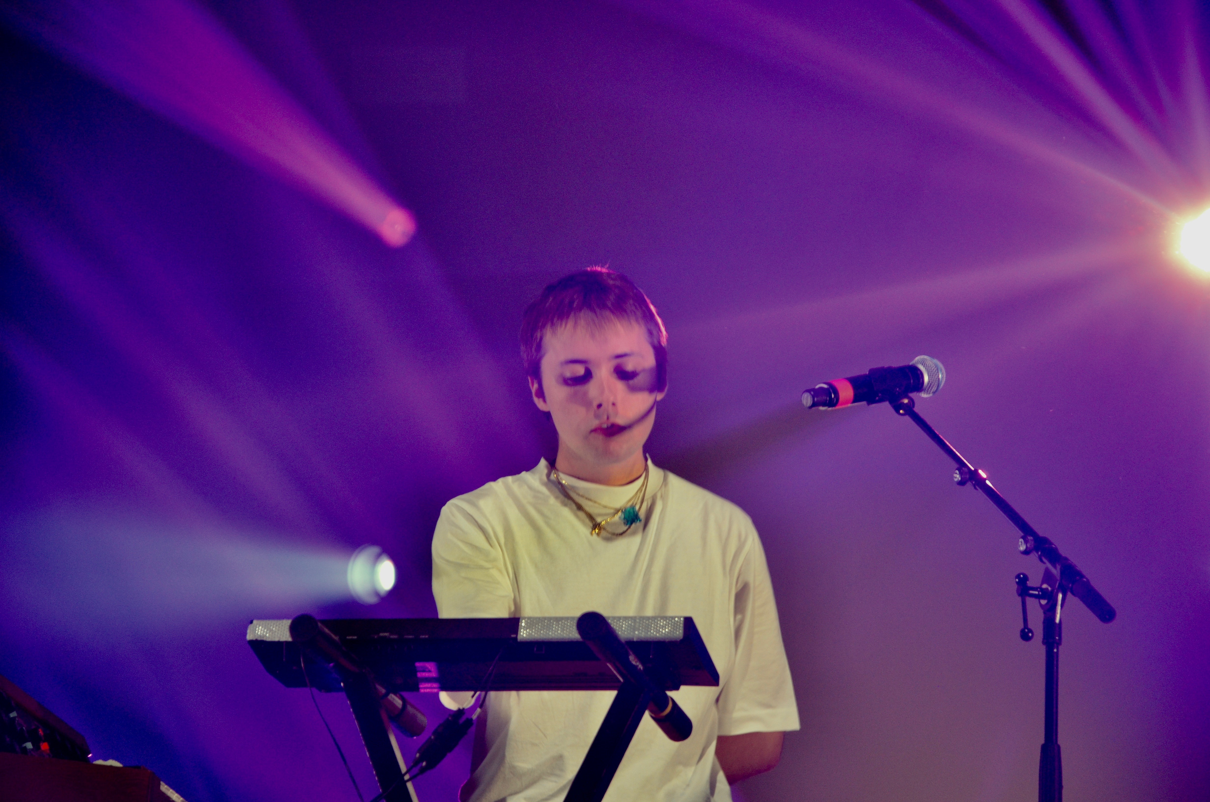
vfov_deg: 8.7
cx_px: 605
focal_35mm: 158
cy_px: 401
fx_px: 5283
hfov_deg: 13.1
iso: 1250
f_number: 5.6
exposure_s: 1/30
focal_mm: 105
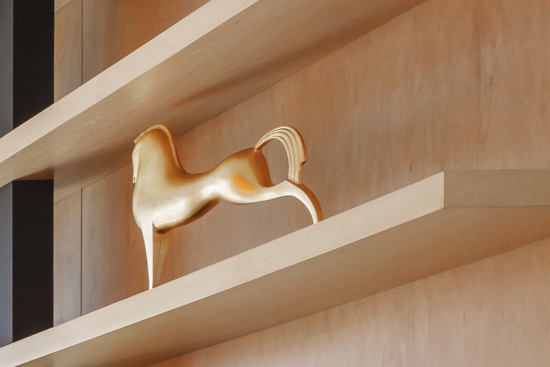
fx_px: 1253
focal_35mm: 82
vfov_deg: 15.0
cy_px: 615
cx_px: -720
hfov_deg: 15.5
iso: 320
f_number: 7.1
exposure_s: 1/25
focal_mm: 17
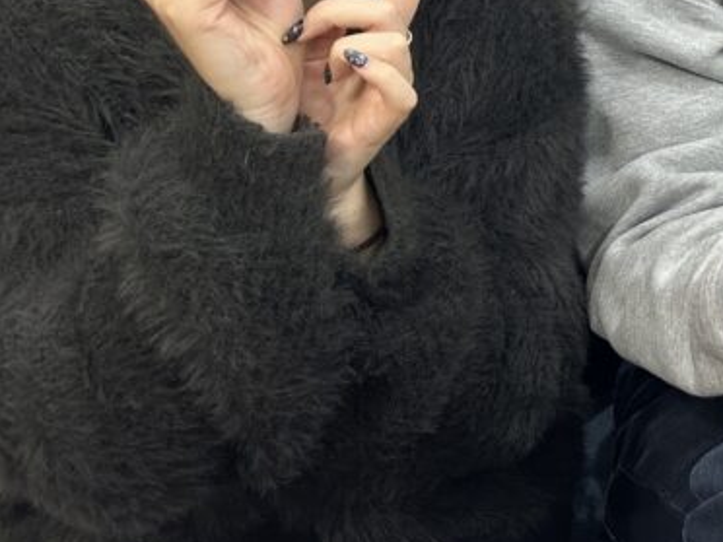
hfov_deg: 25.1
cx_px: 960
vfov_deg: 20.9
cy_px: -85
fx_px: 1378
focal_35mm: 66
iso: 125
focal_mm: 6.86
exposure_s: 1/50
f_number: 1.78
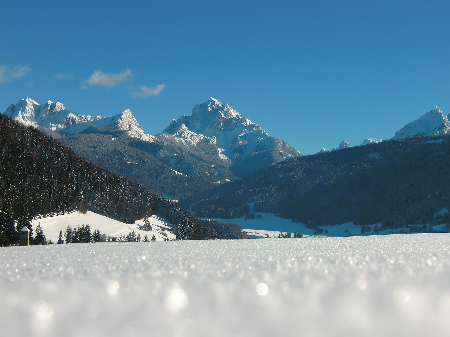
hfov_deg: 34.9
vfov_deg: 26.6
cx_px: 225
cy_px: 168
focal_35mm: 55
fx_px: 715
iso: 64
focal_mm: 9.8
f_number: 9.7
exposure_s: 1/200
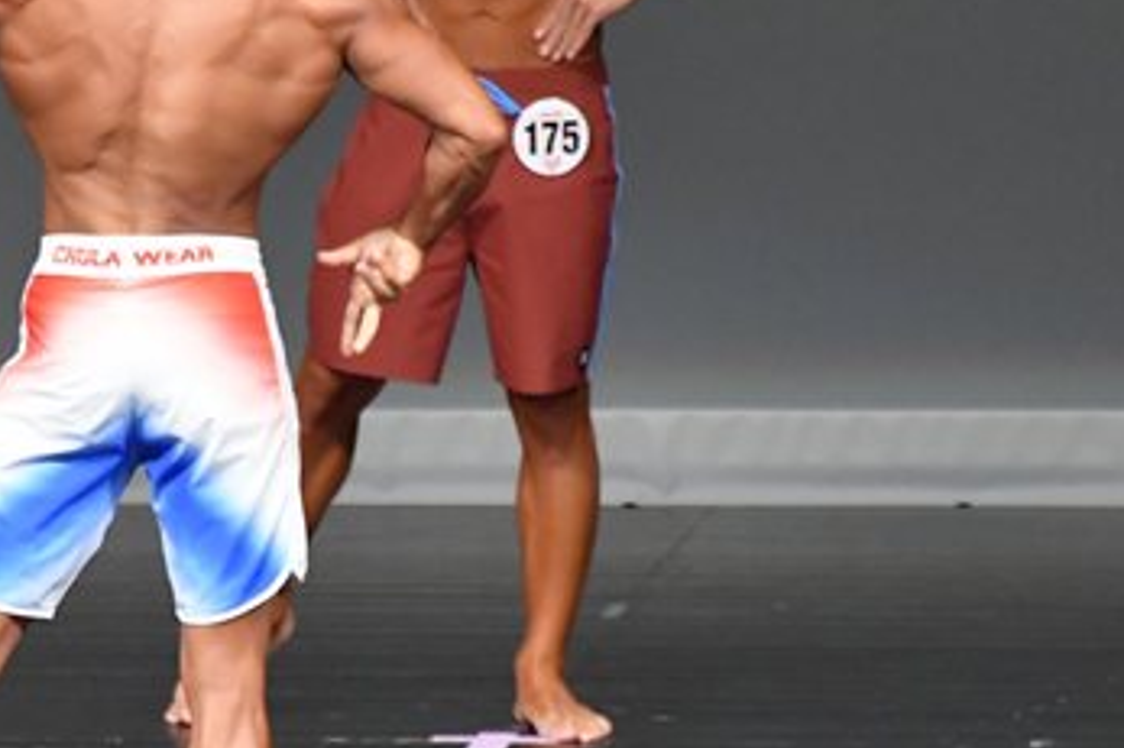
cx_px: 368
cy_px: 398
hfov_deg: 2.5
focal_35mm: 837
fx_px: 26119
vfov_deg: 1.6
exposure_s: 1/400
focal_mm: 250
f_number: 5.6
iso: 5000
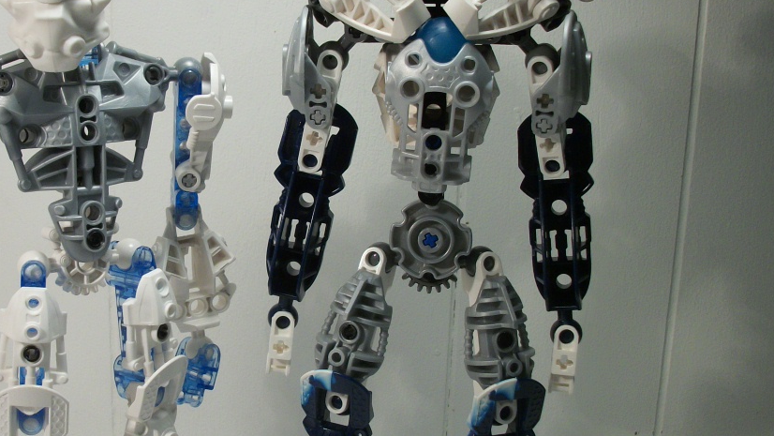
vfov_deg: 22.2
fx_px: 1108
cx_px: 267
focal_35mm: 54
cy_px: 272
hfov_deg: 38.1
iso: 80
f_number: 2.9
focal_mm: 5.7
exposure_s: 1/50
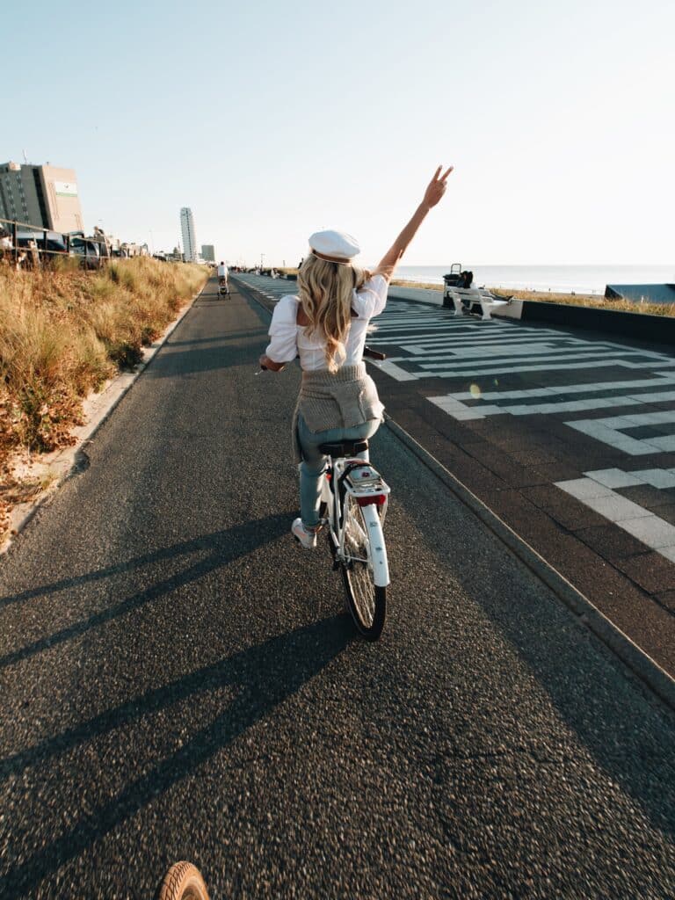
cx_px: 338
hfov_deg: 71.6
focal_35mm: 18
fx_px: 468
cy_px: 450
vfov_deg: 87.8
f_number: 4
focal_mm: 9
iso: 200
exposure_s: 1/400
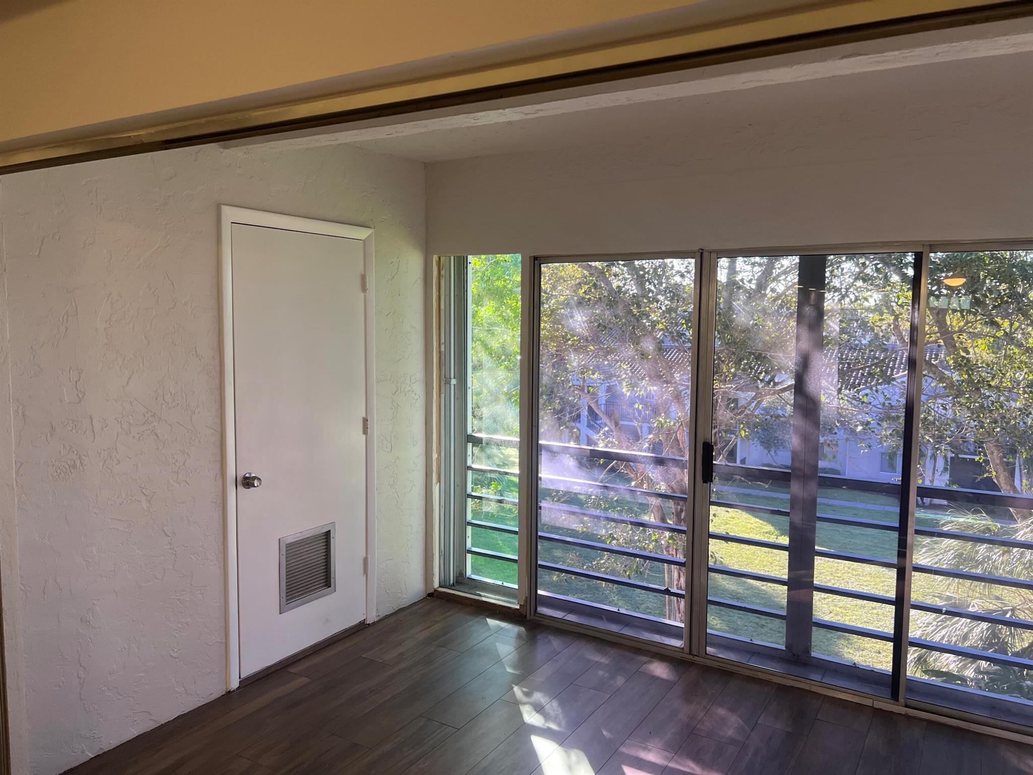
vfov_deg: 53.1
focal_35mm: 26
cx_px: 516
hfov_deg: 67.3
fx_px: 776
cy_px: 388
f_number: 1.5
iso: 100
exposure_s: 1/120
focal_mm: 5.7
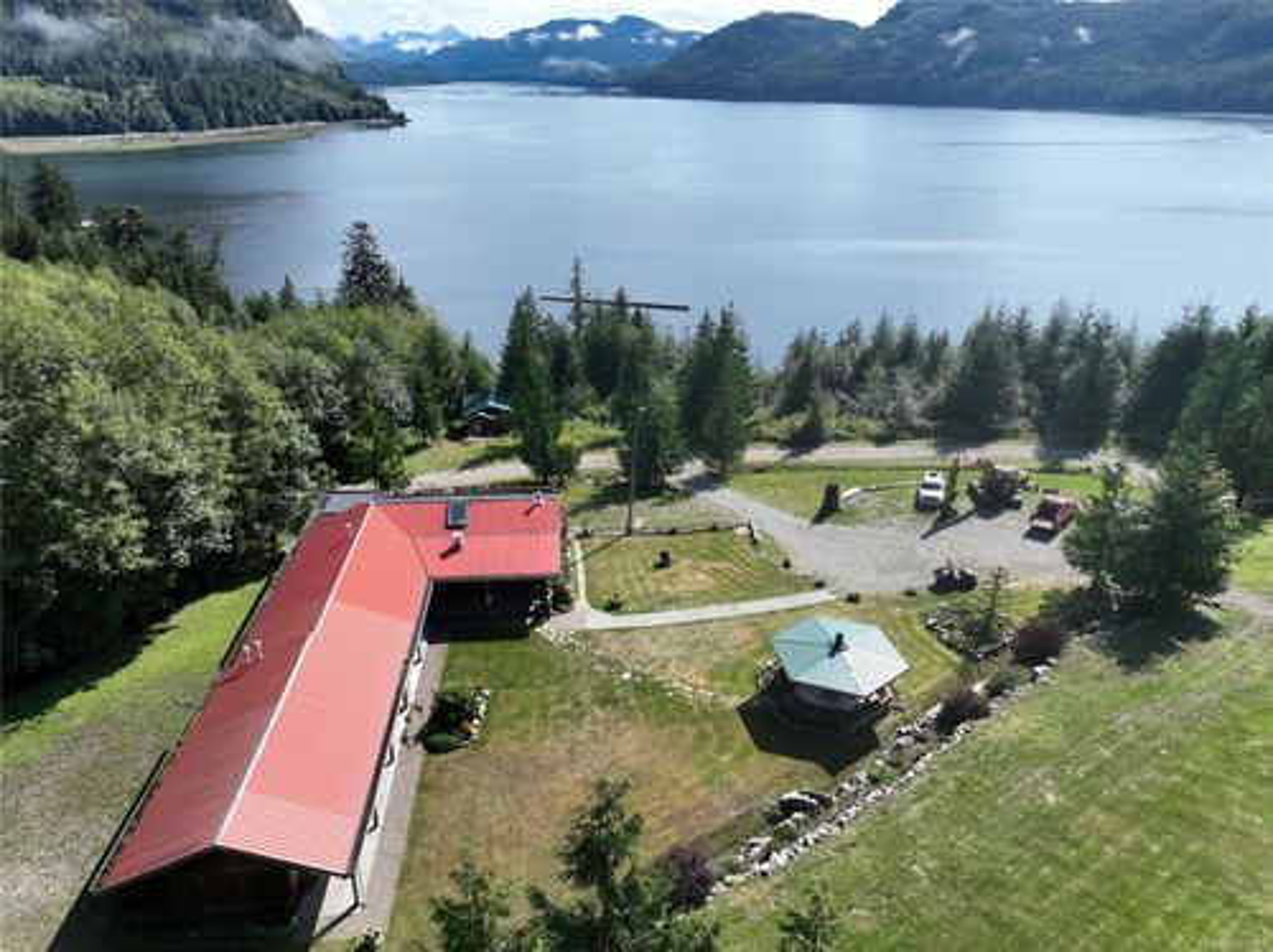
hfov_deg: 71.6
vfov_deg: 56.7
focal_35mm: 24
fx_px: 882
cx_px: 636
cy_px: 476
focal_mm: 12.29
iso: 200
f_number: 2.8
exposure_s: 1/2000
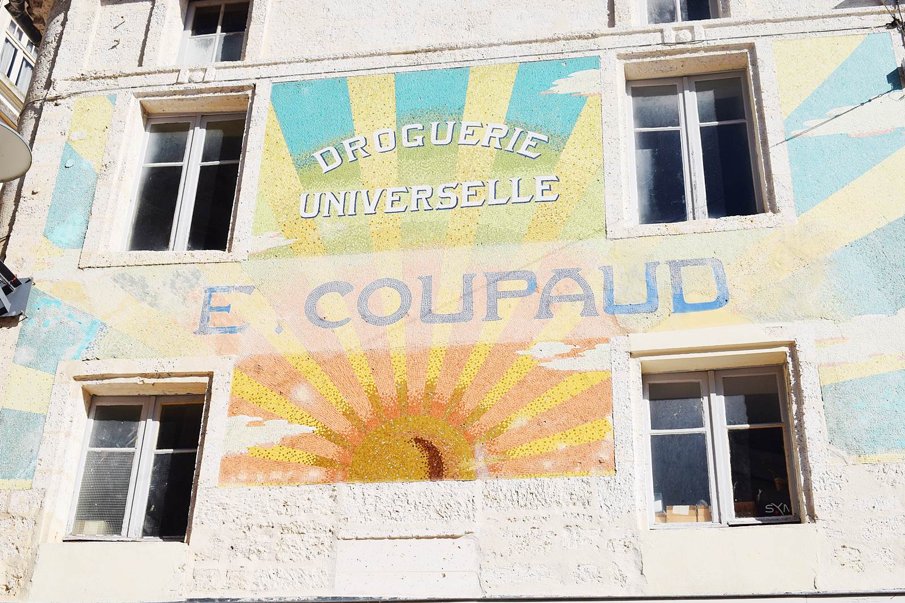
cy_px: 302
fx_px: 1169
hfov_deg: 42.3
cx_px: 452
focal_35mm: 46
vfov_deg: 28.9
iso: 200
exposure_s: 1/500
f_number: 11
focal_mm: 31
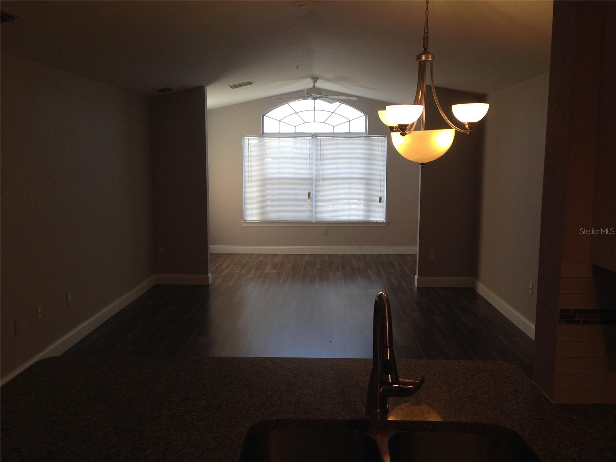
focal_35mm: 33
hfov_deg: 55.4
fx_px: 587
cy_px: 231
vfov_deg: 42.9
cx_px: 308
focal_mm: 4.12
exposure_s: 1/120
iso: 50
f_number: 2.4
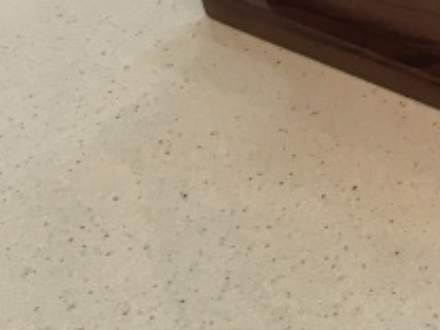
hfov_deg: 14.1
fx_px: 1513
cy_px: -123
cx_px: 860
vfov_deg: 12.0
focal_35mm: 119
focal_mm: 4.15
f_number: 2.2
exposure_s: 1/30
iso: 50
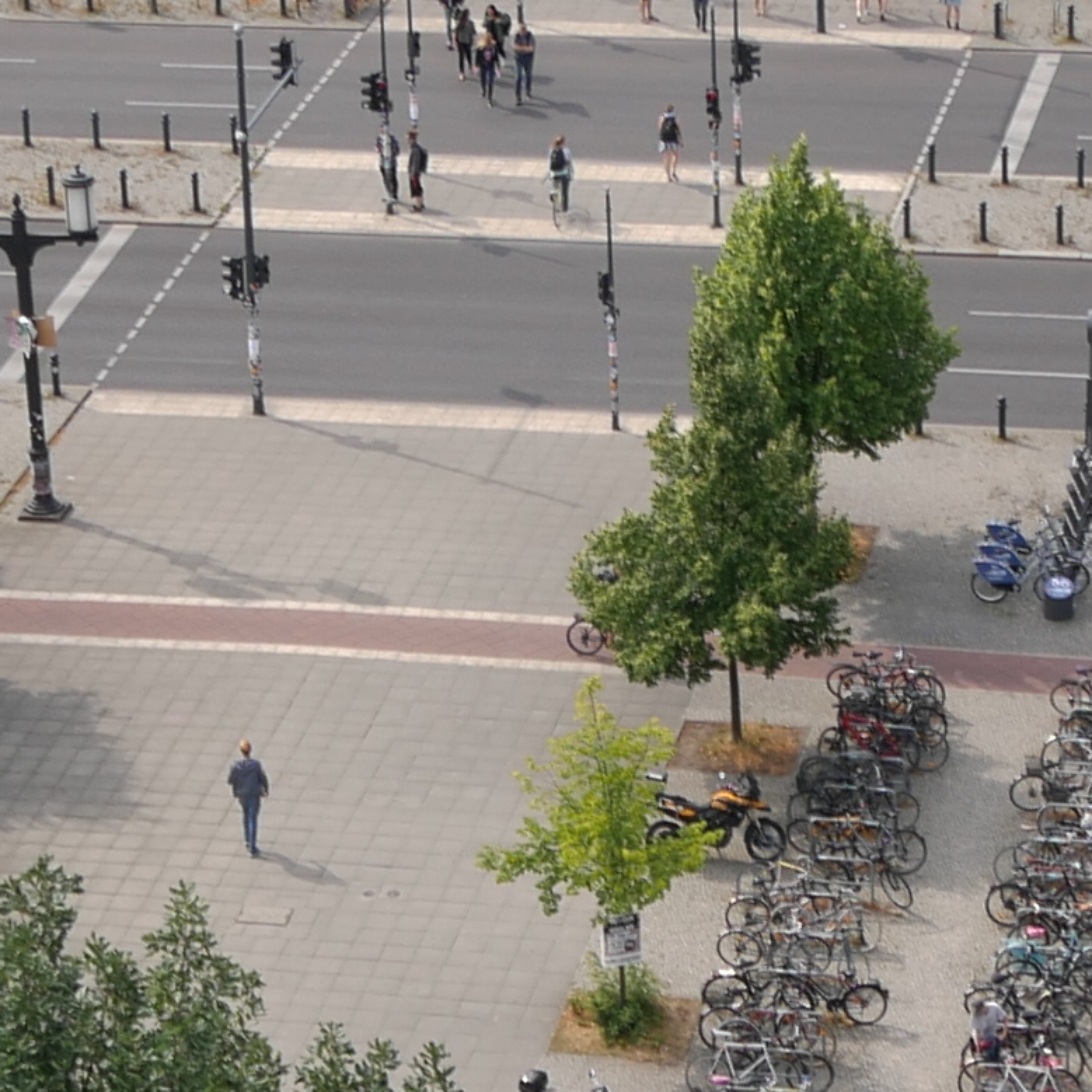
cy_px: 674
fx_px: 5211
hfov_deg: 12.0
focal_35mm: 146
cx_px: 698
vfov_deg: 12.0
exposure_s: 1/250
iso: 100
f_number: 5.2
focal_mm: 14
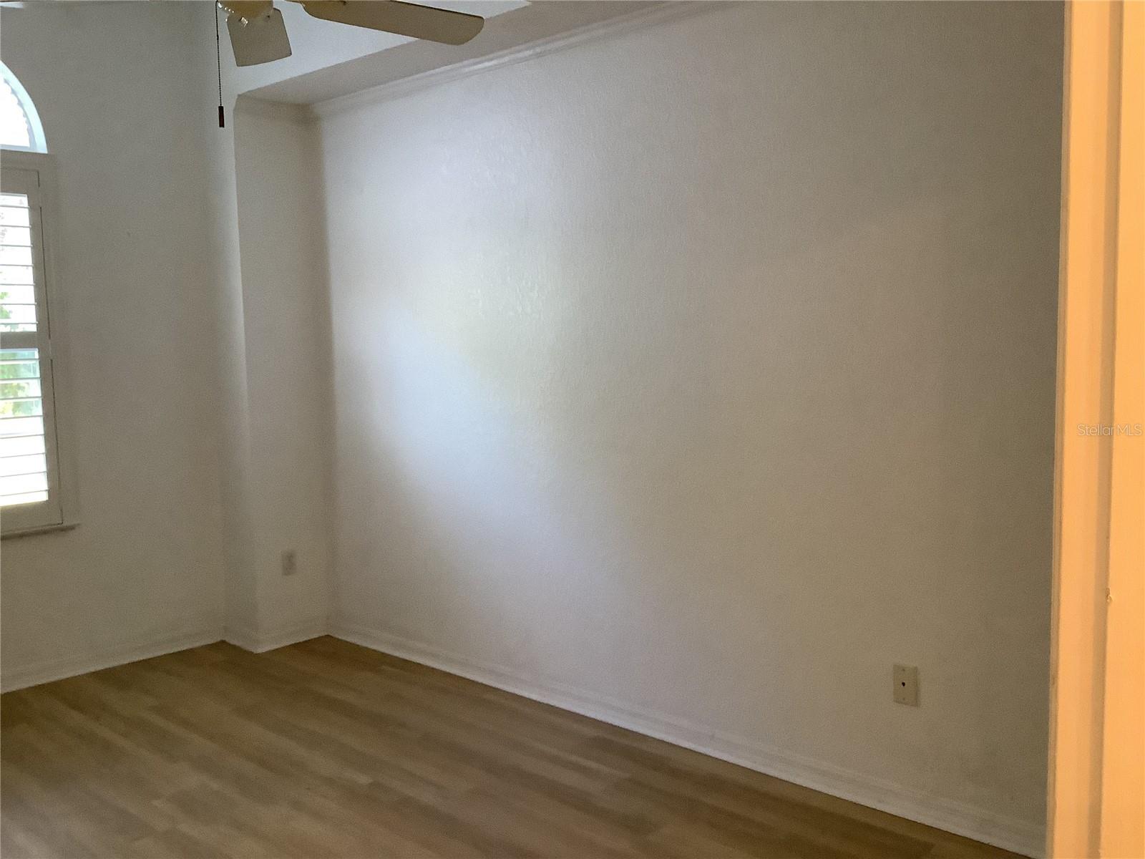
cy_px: 430
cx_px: 572
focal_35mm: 31
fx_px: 1025
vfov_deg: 45.4
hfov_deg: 58.4
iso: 320
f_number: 2.4
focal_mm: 3.3
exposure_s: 1/60
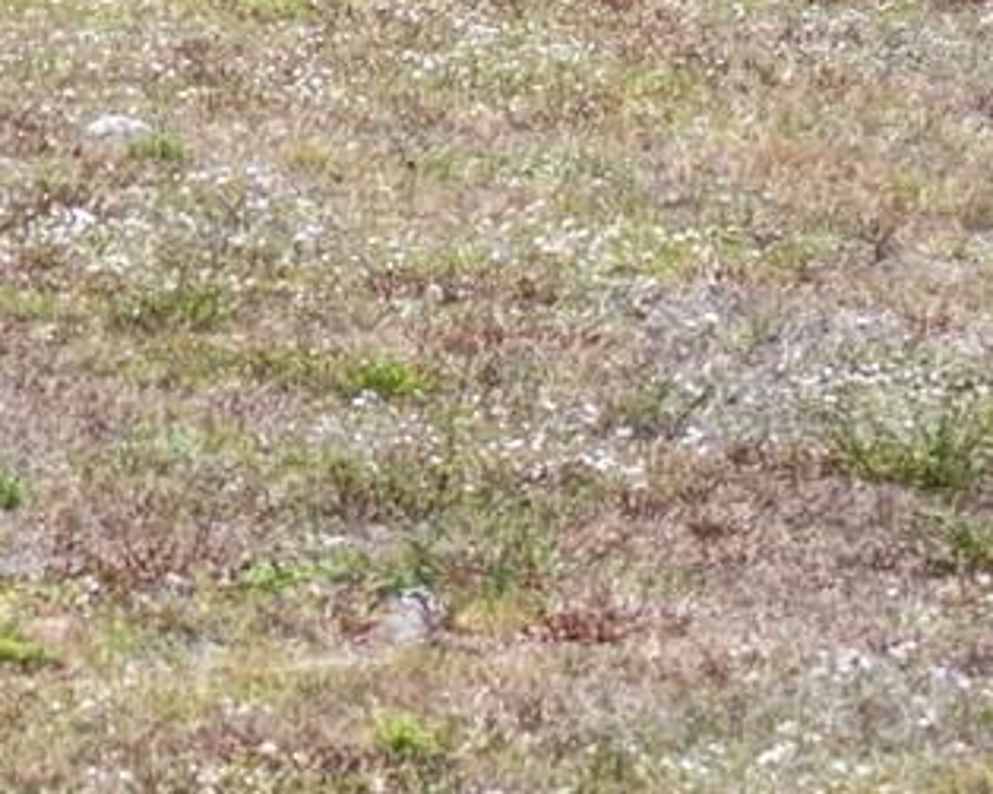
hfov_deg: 5.4
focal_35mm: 348
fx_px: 10224
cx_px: -1044
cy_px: -977
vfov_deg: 4.4
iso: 120
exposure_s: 1/1000
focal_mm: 19.35
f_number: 2.8
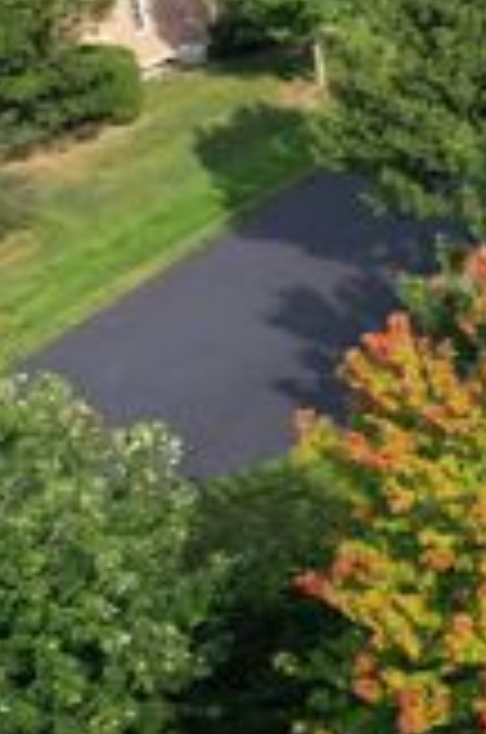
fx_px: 1749
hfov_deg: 13.1
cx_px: 1044
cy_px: 218
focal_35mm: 86
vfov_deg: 23.5
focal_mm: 10.26
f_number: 4.5
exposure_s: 1/200
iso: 100
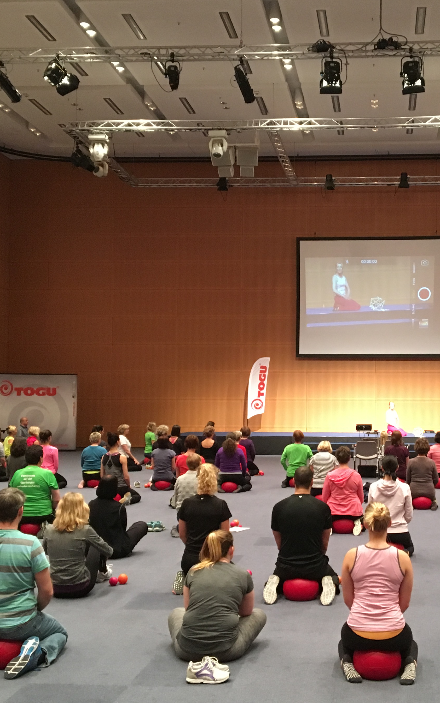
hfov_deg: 27.6
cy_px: 367
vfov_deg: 43.5
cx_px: 329
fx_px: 882
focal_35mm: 46
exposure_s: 1/25
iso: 200
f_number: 2.2
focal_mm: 4.15
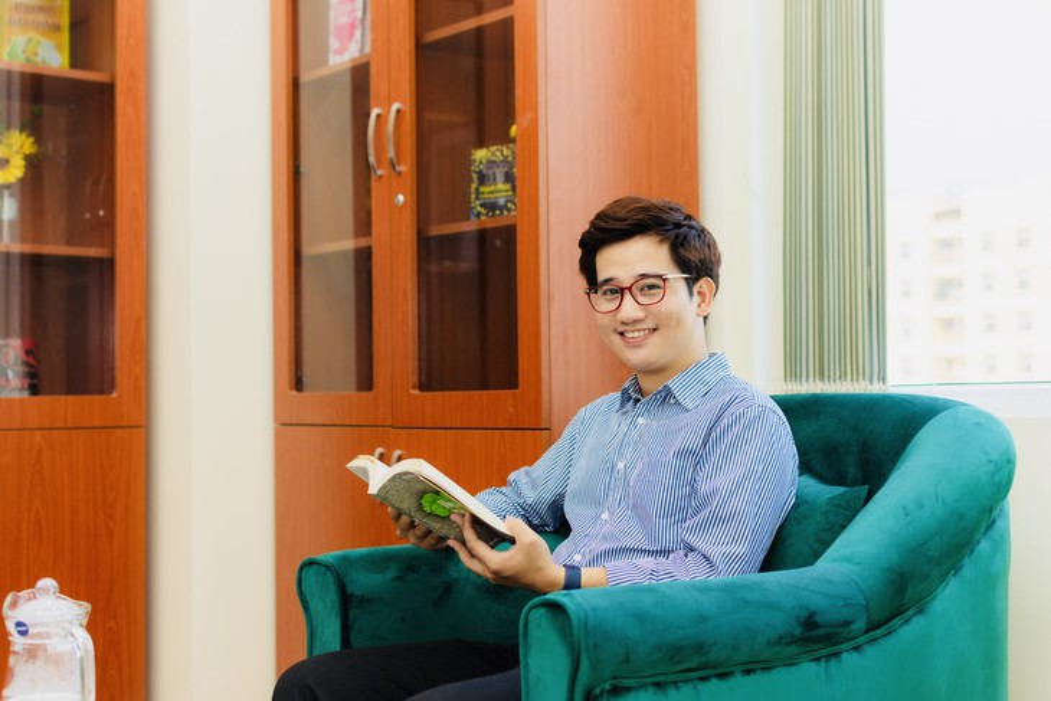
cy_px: 350
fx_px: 1533
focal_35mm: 52
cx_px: 526
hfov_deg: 37.8
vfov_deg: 25.8
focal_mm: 35
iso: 100
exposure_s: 1/80
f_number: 2.2
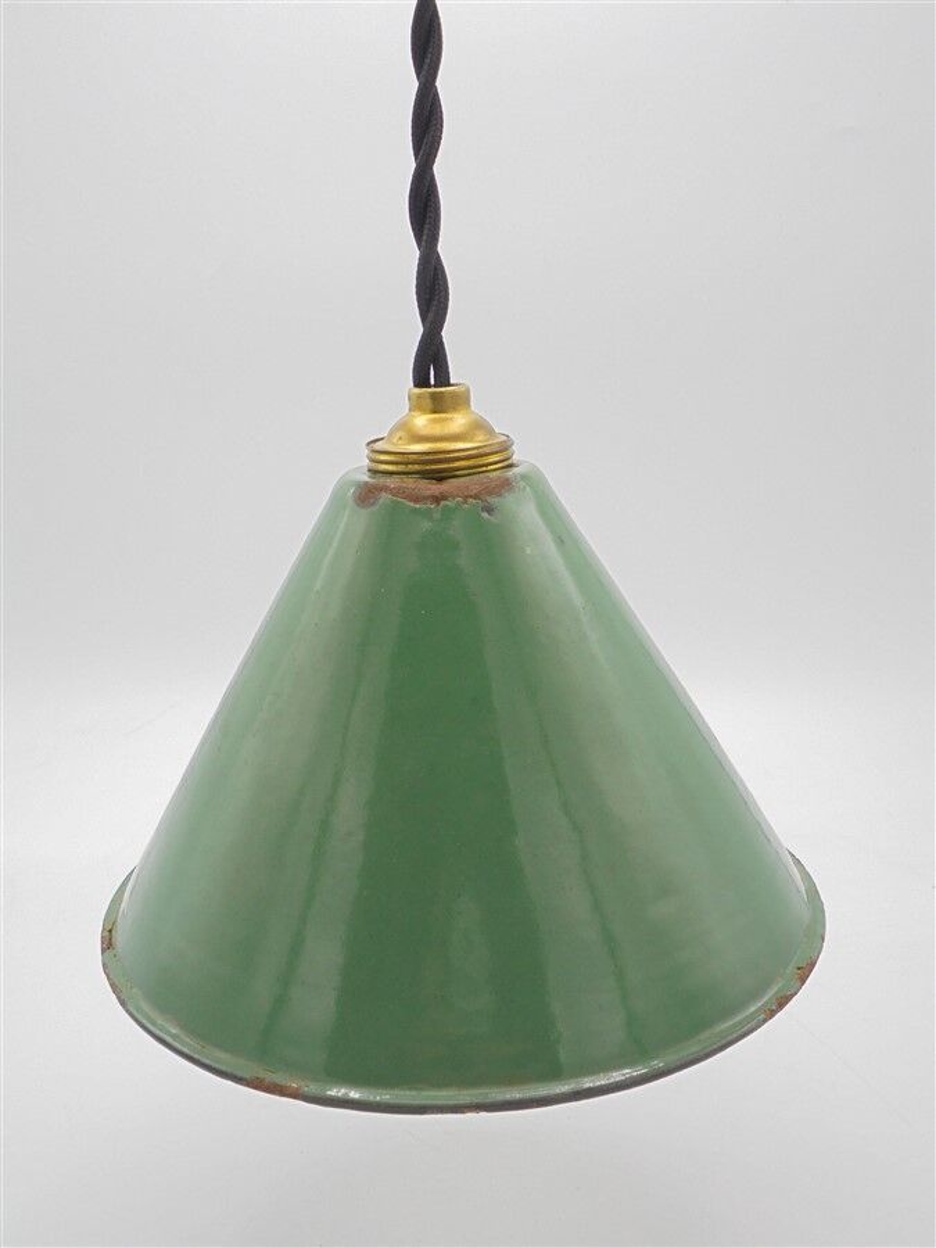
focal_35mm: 34
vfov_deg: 54.0
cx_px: 468
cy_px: 624
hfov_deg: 41.8
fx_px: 1226
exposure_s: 1/125
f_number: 4
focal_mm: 6.1
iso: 100
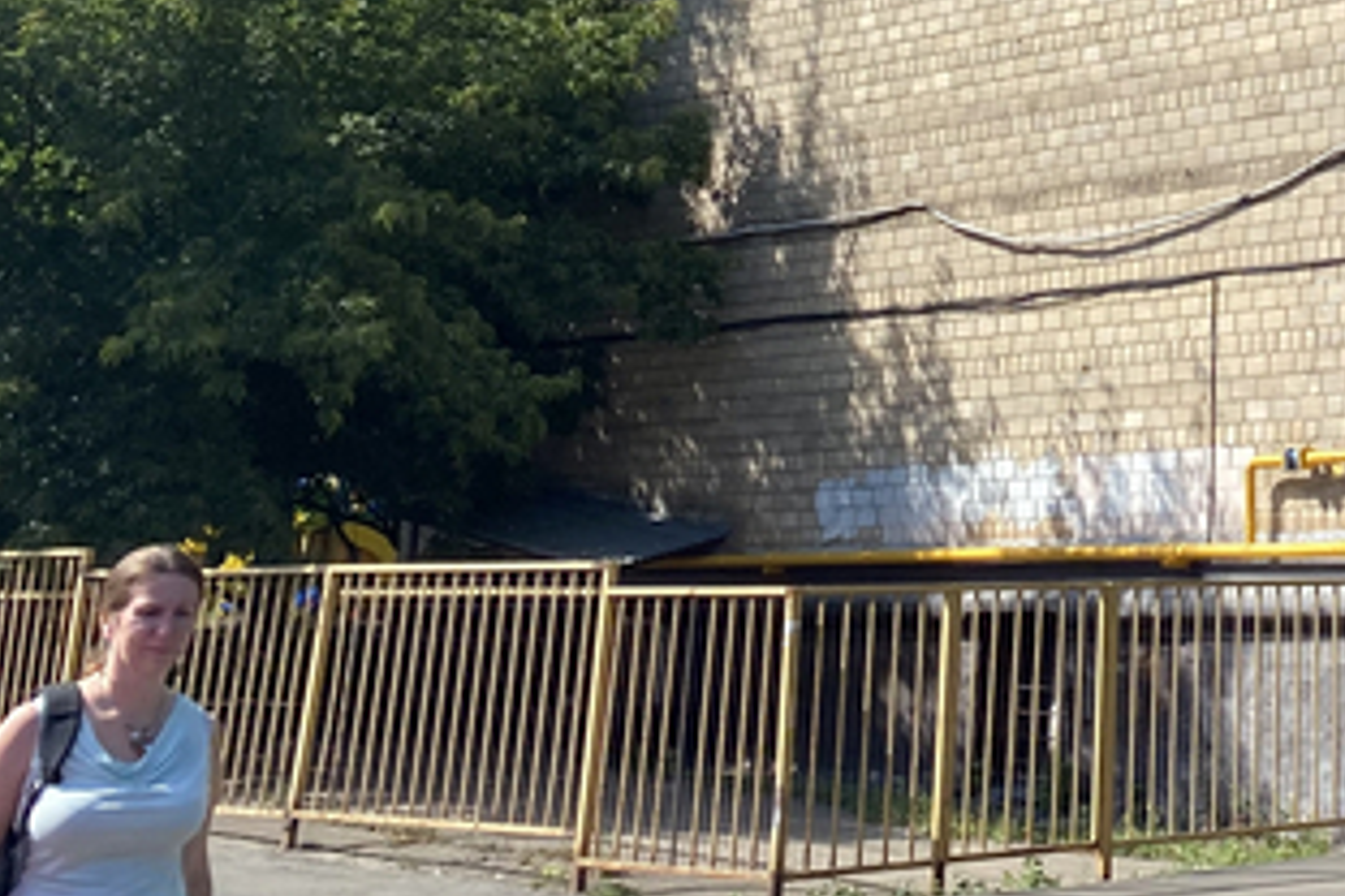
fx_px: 2914
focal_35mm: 78
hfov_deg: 23.7
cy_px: -261
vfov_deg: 16.5
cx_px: 1612
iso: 32
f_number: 1.8
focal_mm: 4.25
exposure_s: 1/1961
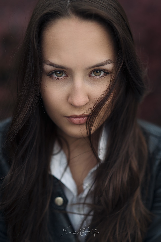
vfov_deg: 23.9
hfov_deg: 16.1
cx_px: 80
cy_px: 121
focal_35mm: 85
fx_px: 570
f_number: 2.5
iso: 125
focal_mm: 85
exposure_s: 1/1000
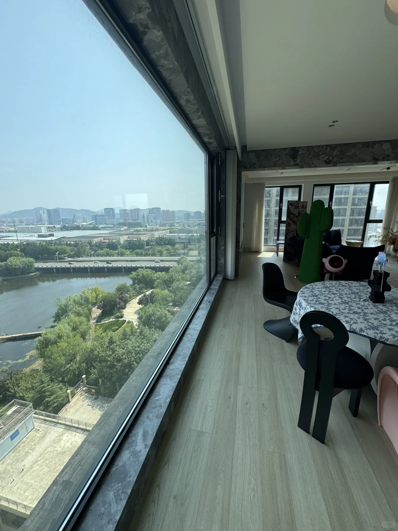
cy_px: 266
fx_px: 215
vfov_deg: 102.1
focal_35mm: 14
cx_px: 199
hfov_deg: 85.7
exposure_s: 1/756
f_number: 2.2
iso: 40
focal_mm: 2.22
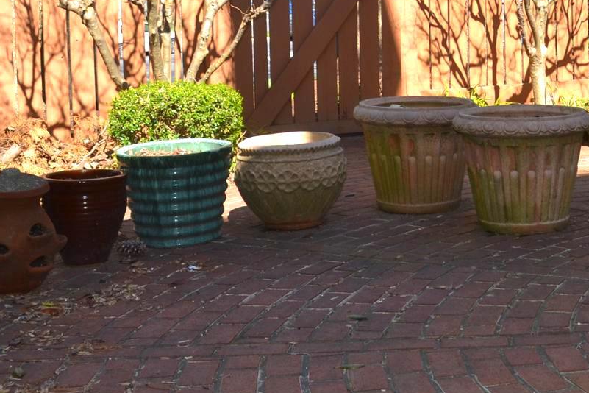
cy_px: 9
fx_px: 1129
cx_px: 547
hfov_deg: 28.0
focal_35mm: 69
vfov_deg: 19.2
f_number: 4.5
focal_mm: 18
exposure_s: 1/200
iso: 100
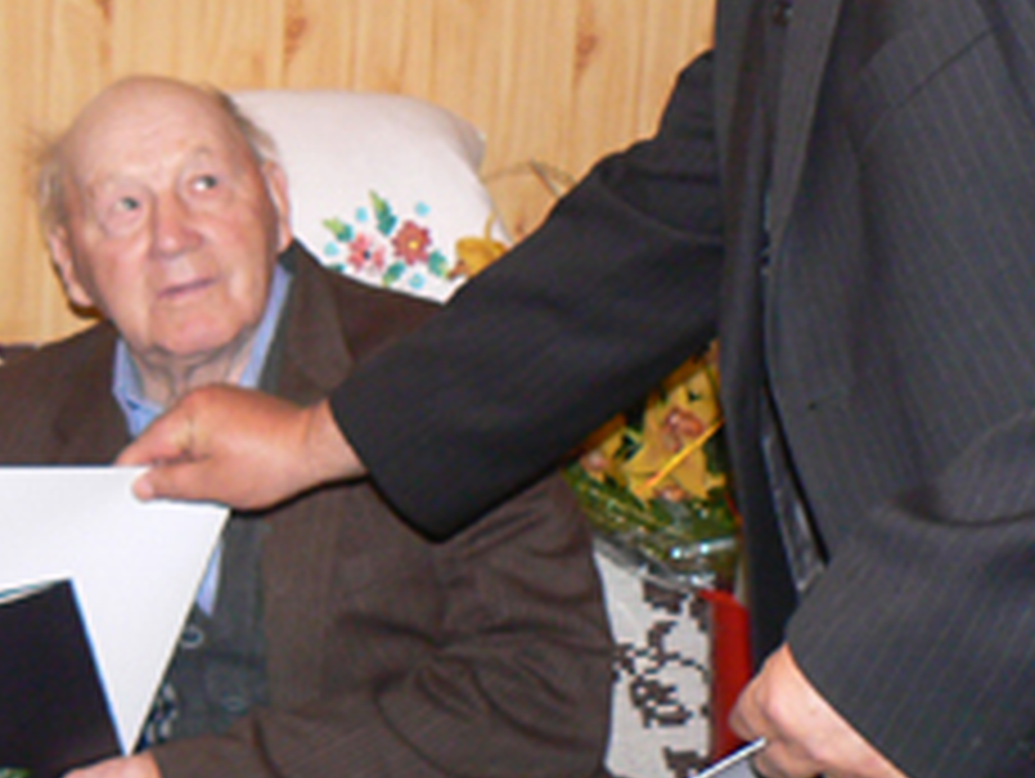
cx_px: 198
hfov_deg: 19.4
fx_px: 2993
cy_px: 220
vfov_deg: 14.8
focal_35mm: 100
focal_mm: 6
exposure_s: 1/30
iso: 125
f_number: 2.8
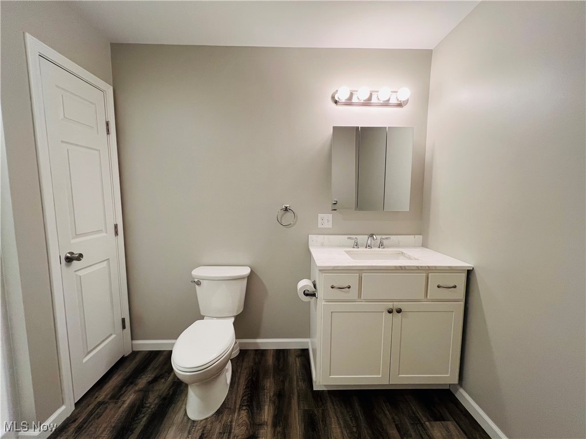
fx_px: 220
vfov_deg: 89.9
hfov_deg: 106.2
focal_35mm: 13
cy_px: 220
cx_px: 293
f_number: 1.8
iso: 200
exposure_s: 1/60
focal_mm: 1.57
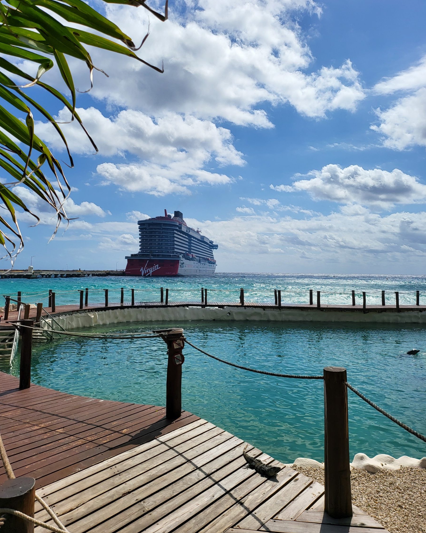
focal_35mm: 26
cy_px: 251
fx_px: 410
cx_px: 212
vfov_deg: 66.0
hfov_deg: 54.9
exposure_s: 1/9112
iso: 40
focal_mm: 5
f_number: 1.8
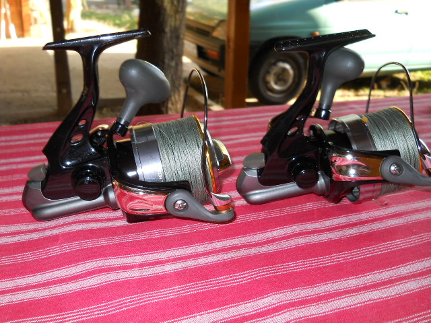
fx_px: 510
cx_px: 216
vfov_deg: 35.1
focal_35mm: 41
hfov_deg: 45.8
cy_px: 162
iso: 80
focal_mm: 6.72
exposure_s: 1/30
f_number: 3.1
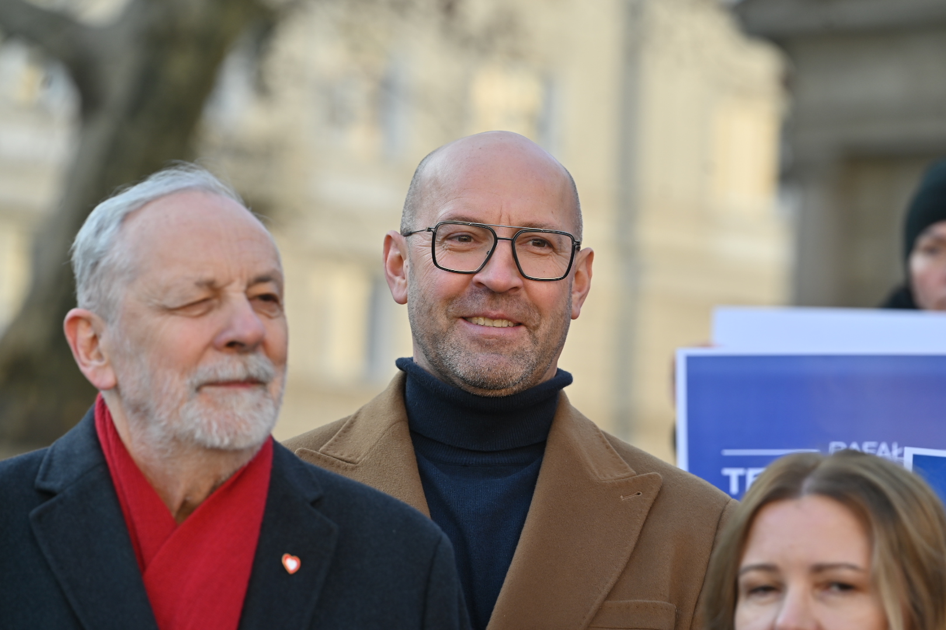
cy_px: 315
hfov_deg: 11.4
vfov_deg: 7.6
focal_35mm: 180
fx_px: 4730
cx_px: 473
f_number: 5
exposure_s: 1/200
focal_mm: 180
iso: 125
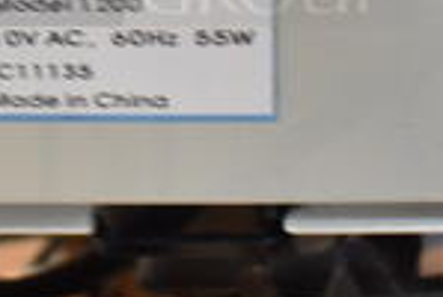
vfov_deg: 10.8
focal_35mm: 123
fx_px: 1517
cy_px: -131
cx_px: 89
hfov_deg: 16.5
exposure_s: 1/60
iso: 800
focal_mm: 20
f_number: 5
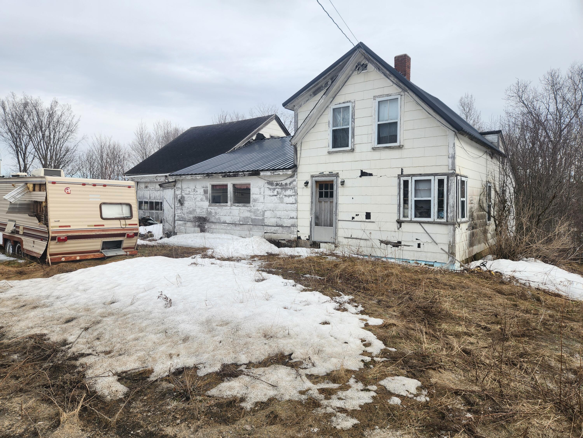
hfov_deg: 73.9
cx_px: 292
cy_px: 219
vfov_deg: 58.9
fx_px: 387
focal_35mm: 23
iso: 20
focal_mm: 5.4
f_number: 1.8
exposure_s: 1/878
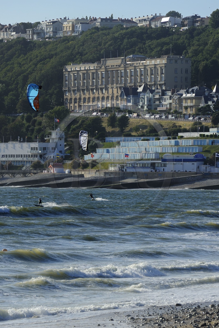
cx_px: 110
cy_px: 164
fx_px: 1824
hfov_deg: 6.9
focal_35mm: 200
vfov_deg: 10.3
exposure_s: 1/640
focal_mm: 200
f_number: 7.1
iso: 200
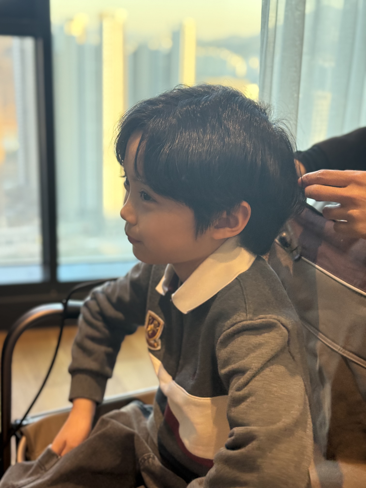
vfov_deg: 39.7
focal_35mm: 48
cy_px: 244
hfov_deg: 30.3
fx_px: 677
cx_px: 183
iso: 160
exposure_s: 1/60
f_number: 1.78
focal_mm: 6.76
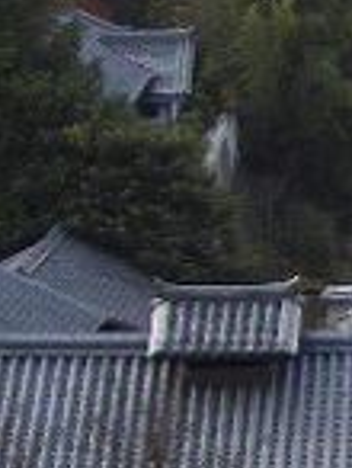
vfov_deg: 10.8
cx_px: 883
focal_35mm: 182
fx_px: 2460
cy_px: 357
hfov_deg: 7.6
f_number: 2.8
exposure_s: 1/200
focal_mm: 6.8
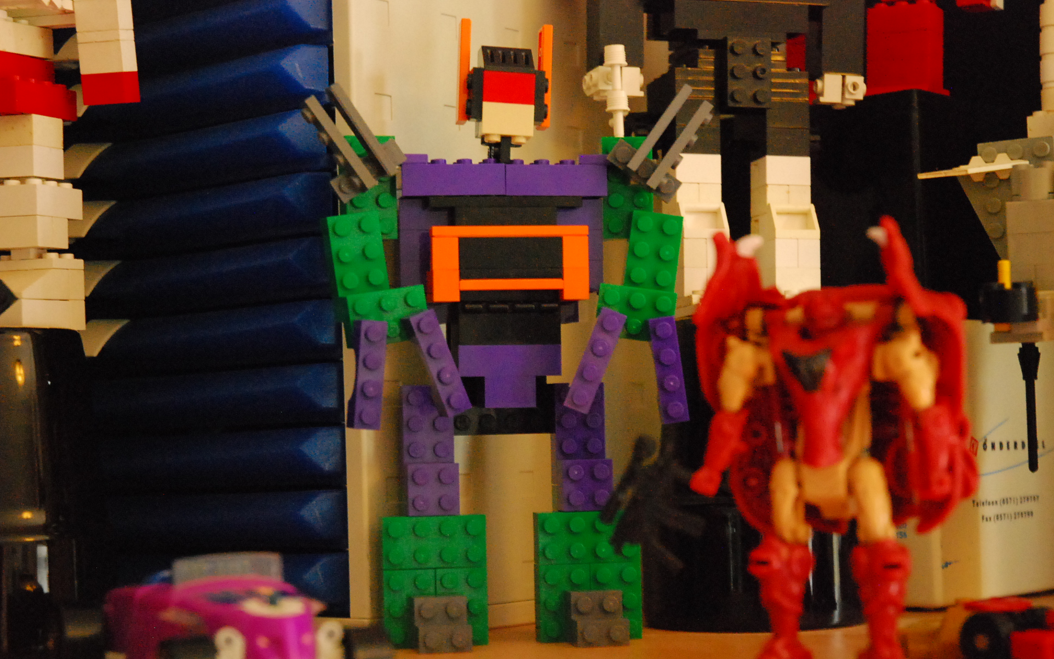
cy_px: 337
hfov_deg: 26.8
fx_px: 2212
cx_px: 529
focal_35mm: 77
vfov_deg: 16.9
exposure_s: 1/50
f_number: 4.5
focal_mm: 50
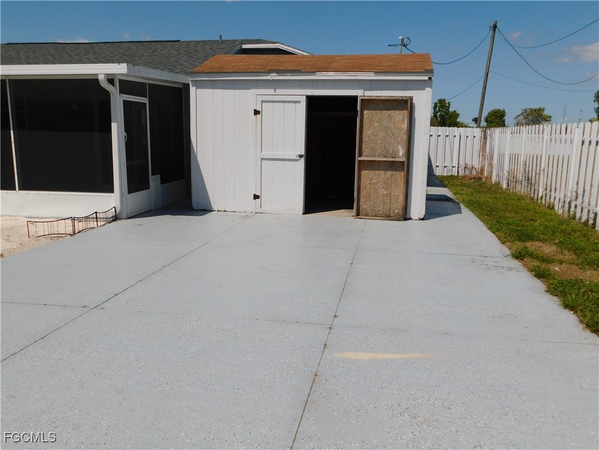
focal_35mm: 30
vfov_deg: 46.8
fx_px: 519
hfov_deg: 60.0
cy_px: 225
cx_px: 300
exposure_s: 1/1000
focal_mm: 5.3
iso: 125
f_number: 6.4
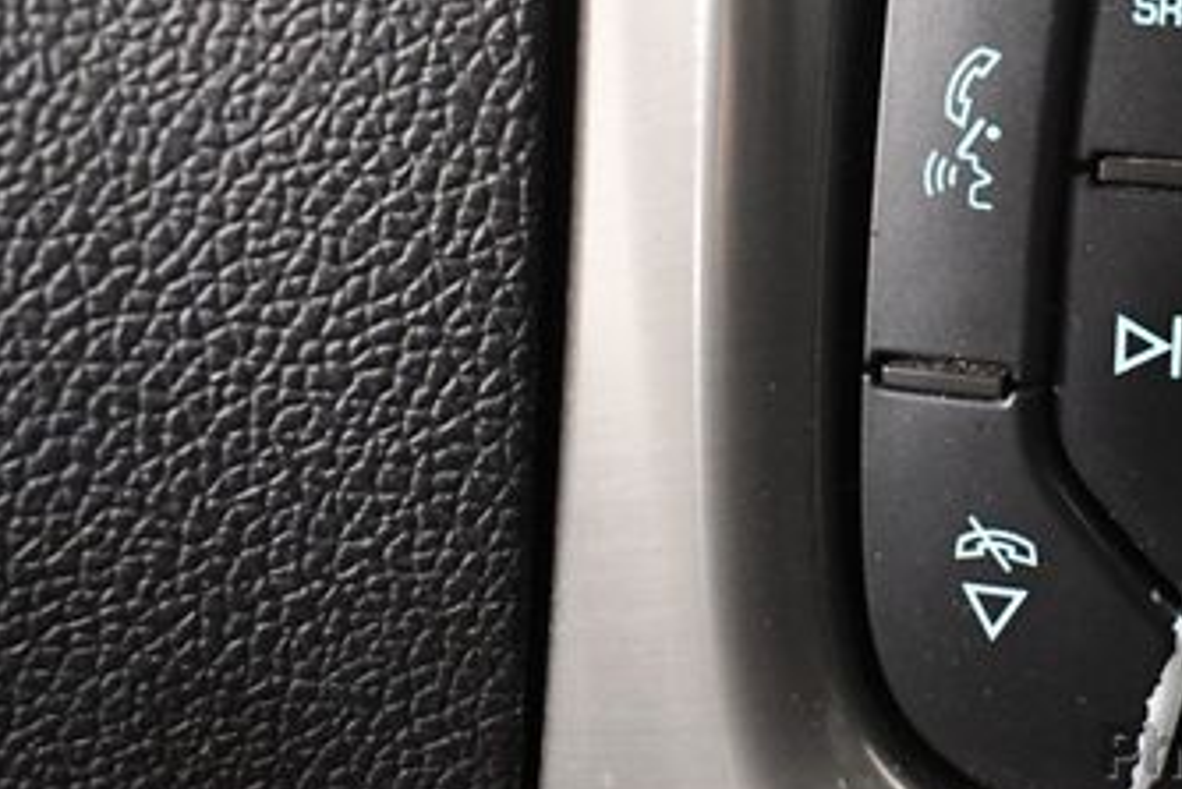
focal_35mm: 69
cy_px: 64
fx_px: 2266
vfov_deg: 19.4
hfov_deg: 28.2
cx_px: 1058
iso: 3600
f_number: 3.5
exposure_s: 1/60
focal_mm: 18
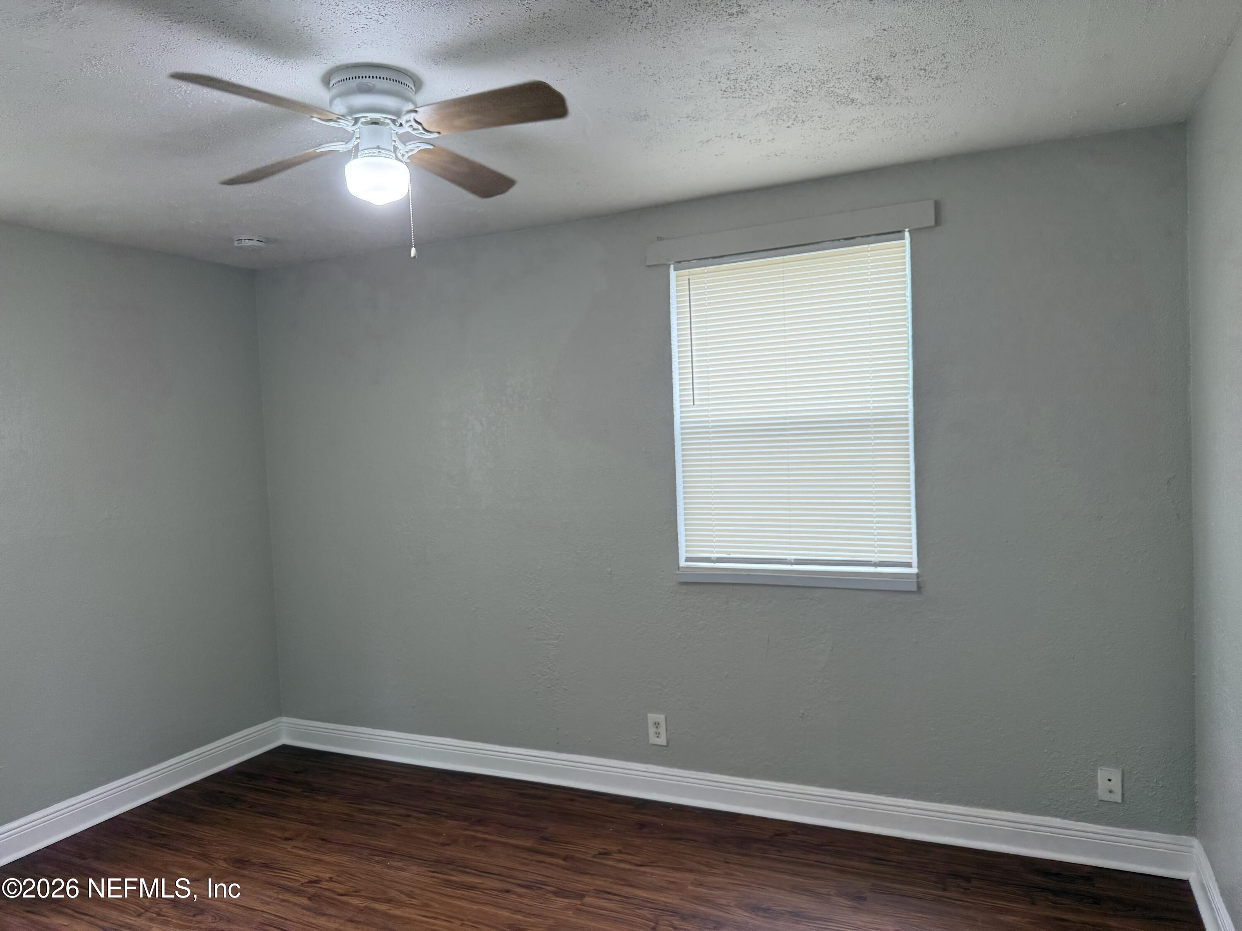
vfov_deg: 56.8
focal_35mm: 24
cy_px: 466
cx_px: 621
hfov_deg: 71.6
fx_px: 861
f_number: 1.78
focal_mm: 6.76
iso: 200
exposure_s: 1/120
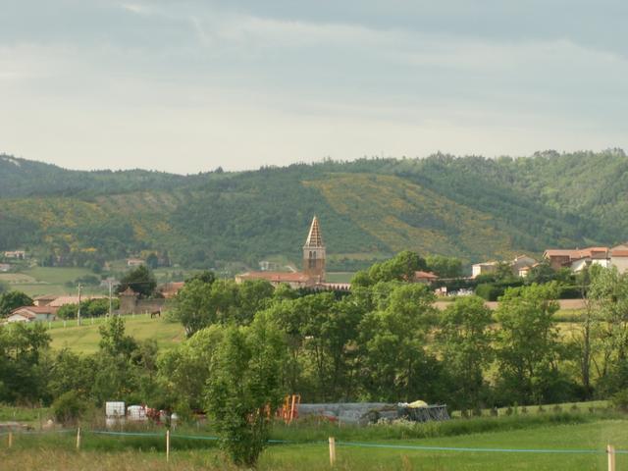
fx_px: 1977
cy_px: 236
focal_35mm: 109
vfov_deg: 13.6
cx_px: 314
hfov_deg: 18.0
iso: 50
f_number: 7.1
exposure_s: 1/60
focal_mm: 17.79
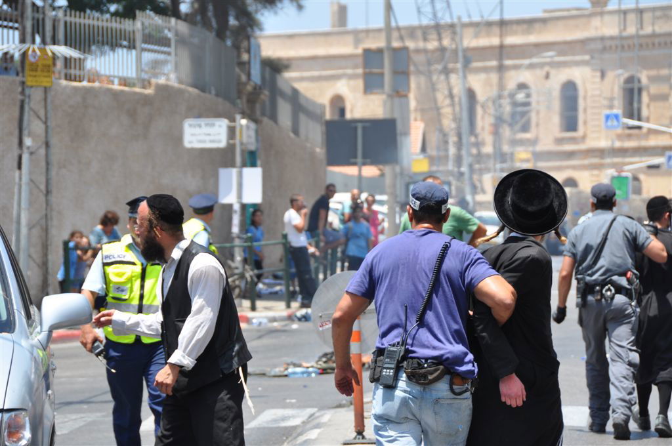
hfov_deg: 10.6
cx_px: 336
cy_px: 223
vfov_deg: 7.0
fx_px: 3635
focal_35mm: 195
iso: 200
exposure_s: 1/320
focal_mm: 130
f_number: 9
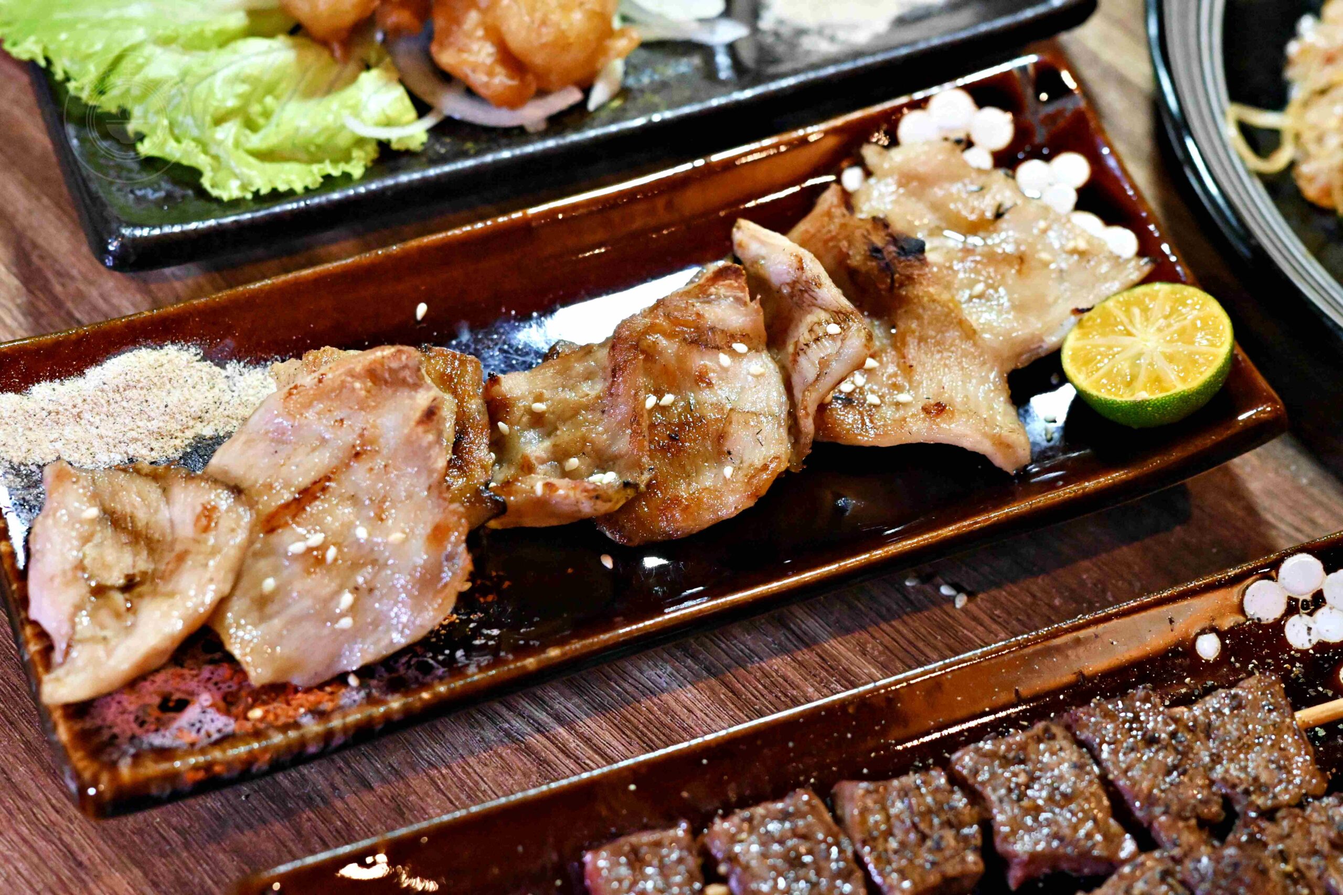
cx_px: 672
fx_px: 2798
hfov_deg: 27.0
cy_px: 448
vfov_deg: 18.2
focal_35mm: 75
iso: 8000
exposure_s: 1/320
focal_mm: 50
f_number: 3.5
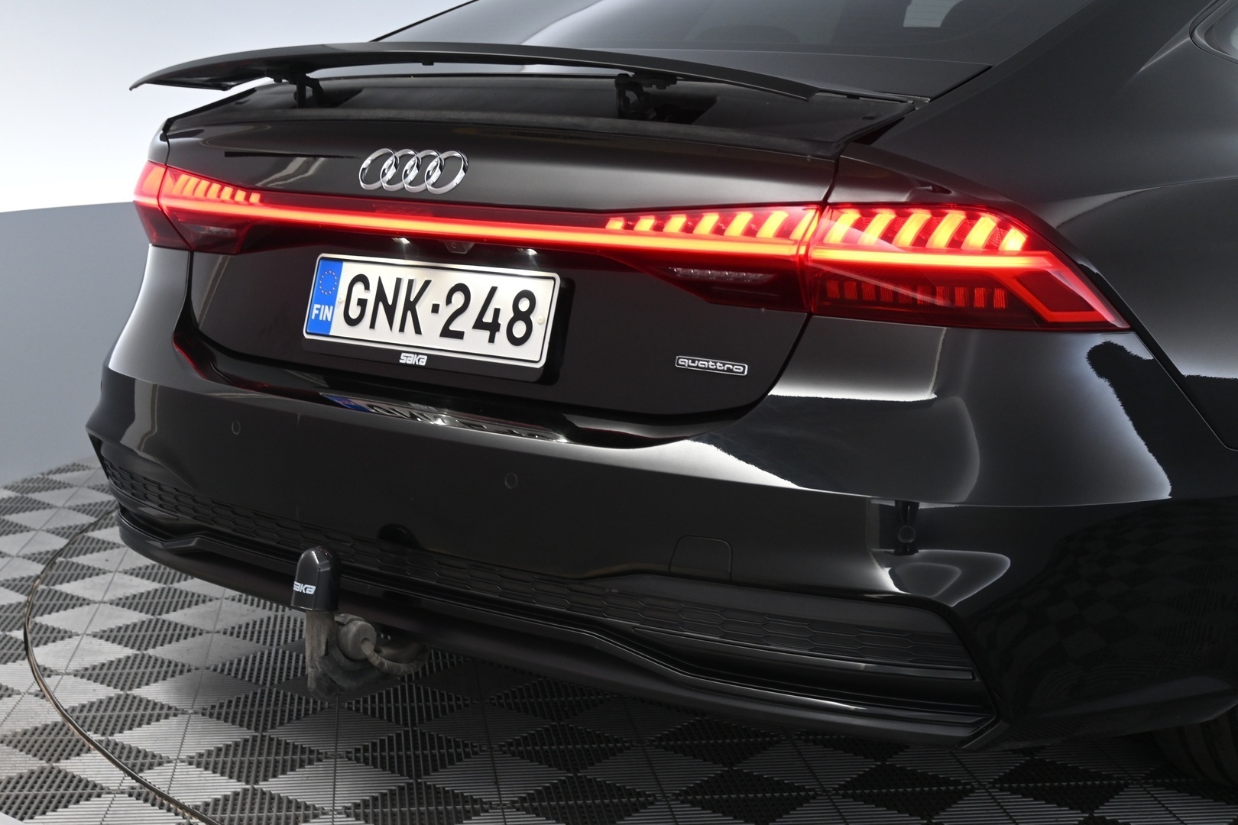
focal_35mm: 51
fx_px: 1754
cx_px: 619
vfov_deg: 26.5
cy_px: 412
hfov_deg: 38.9
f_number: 5
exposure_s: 1/50
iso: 900
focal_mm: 34
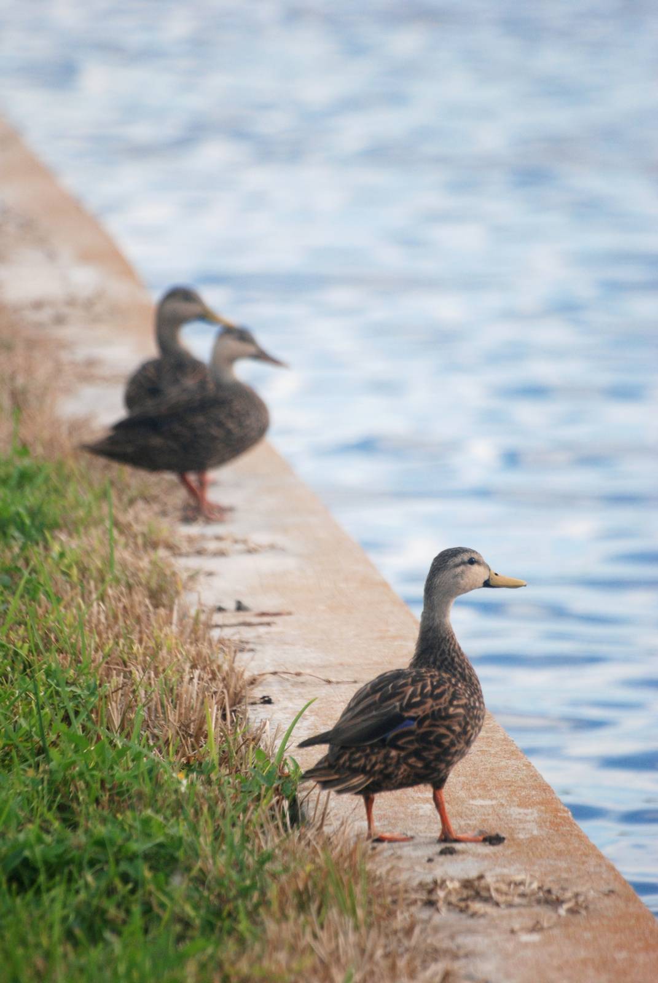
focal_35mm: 450
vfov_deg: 4.6
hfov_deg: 3.1
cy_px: 492
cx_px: 329
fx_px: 12302
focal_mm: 300
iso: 400
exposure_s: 1/640
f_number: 5.6
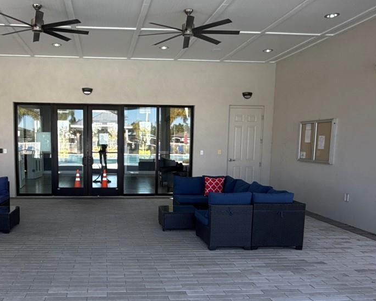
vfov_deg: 45.6
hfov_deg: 54.6
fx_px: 356
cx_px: 127
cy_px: 180
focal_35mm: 32
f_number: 2.2
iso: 64
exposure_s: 1/282
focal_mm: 2.22
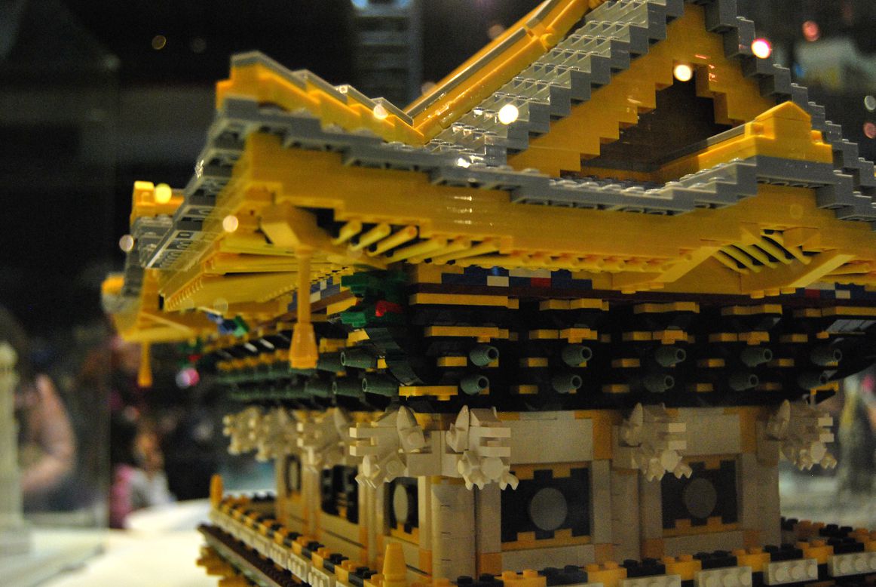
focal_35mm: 39
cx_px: 438
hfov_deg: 49.5
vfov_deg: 34.3
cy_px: 294
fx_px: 950
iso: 800
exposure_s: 1/25
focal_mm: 26
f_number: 4.5
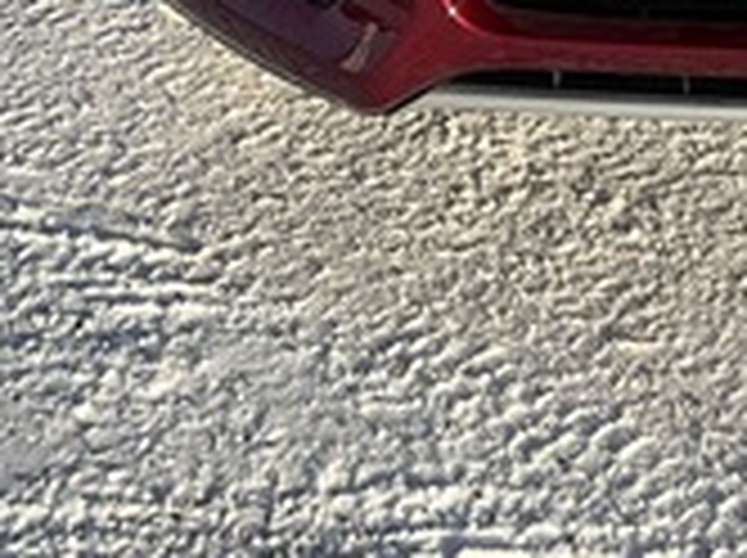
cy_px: -459
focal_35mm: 112
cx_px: 936
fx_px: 2413
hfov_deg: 16.7
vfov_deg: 12.1
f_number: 1.8
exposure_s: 1/1311
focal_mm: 3
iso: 25
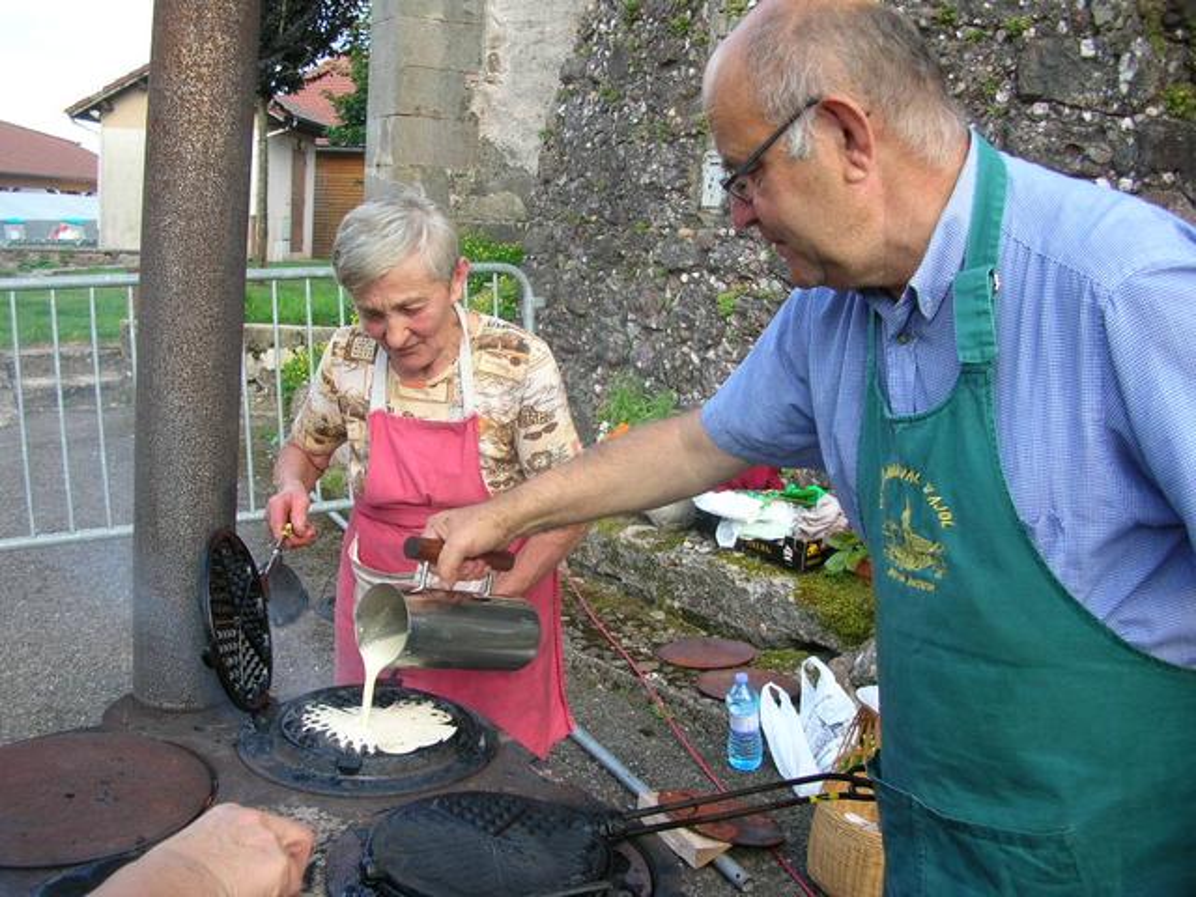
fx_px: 1209
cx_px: 598
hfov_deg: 52.6
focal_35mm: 35
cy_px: 448
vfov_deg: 40.7
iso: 50
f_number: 2.8
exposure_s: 1/117
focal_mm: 5.8
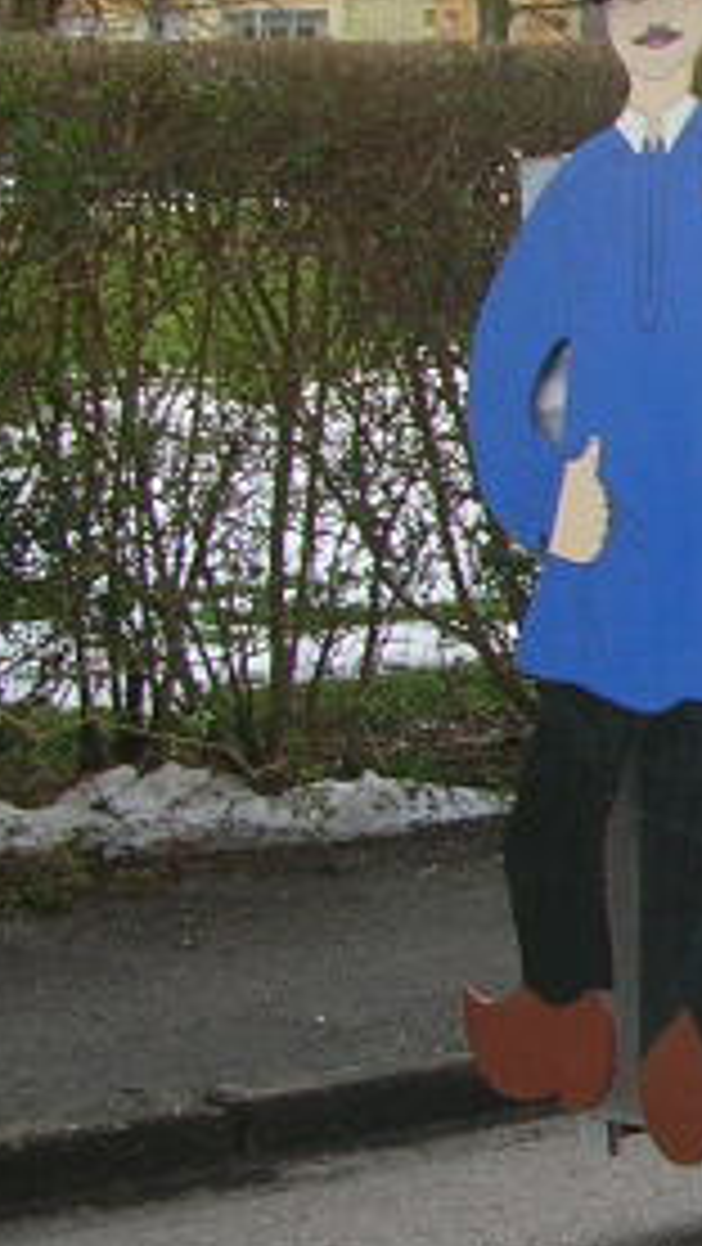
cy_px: 549
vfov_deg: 15.2
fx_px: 4662
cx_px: 2088
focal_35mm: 141
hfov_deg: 7.6
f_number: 2.8
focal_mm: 5.8
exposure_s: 1/320
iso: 50
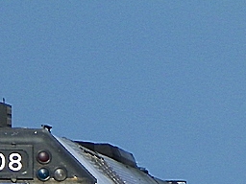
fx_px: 6140
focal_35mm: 864
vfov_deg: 1.7
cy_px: 426
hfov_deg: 2.3
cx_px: 177
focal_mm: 32.7
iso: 64
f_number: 4.5
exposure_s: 1/500
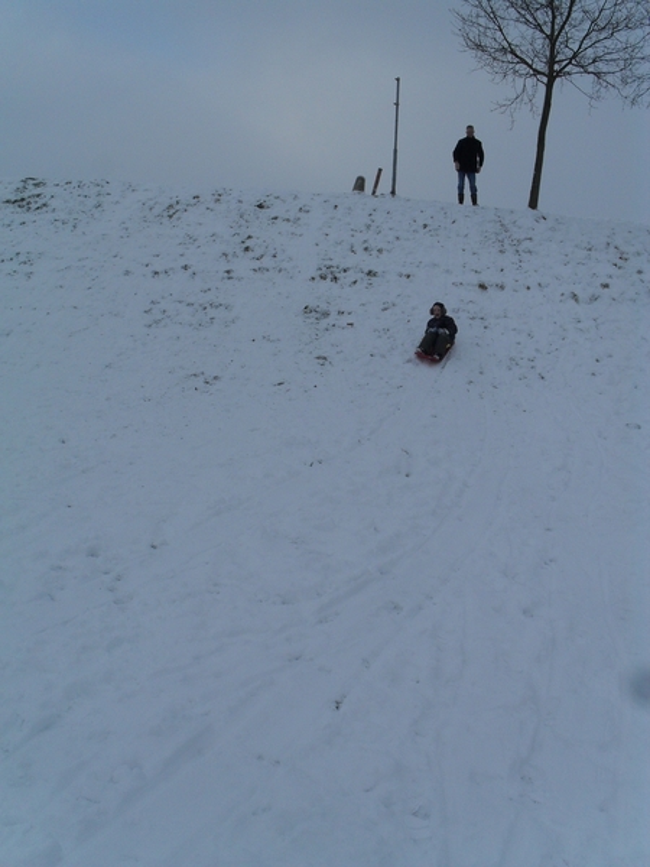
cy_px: 434
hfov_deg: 40.7
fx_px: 876
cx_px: 325
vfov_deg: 52.6
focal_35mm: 35
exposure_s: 1/250
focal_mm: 6.3
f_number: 8.4
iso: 100
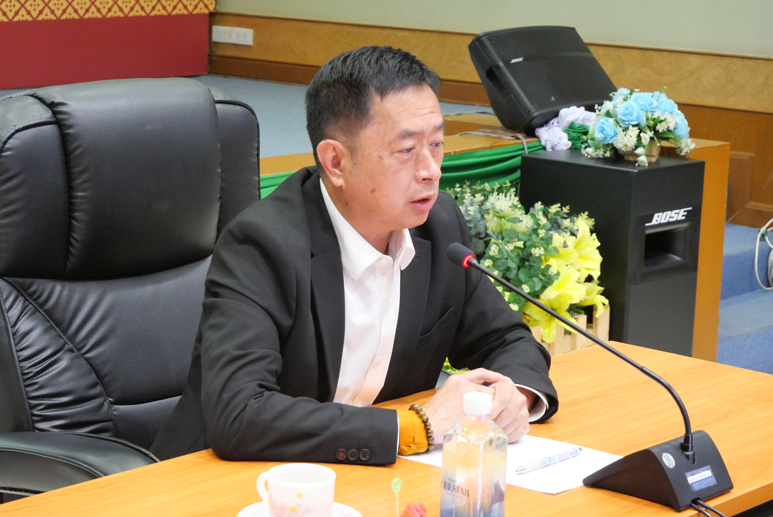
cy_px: 258
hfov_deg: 23.4
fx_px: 1869
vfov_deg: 15.7
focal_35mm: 87
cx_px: 386
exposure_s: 1/40
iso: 3200
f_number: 5.5
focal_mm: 42
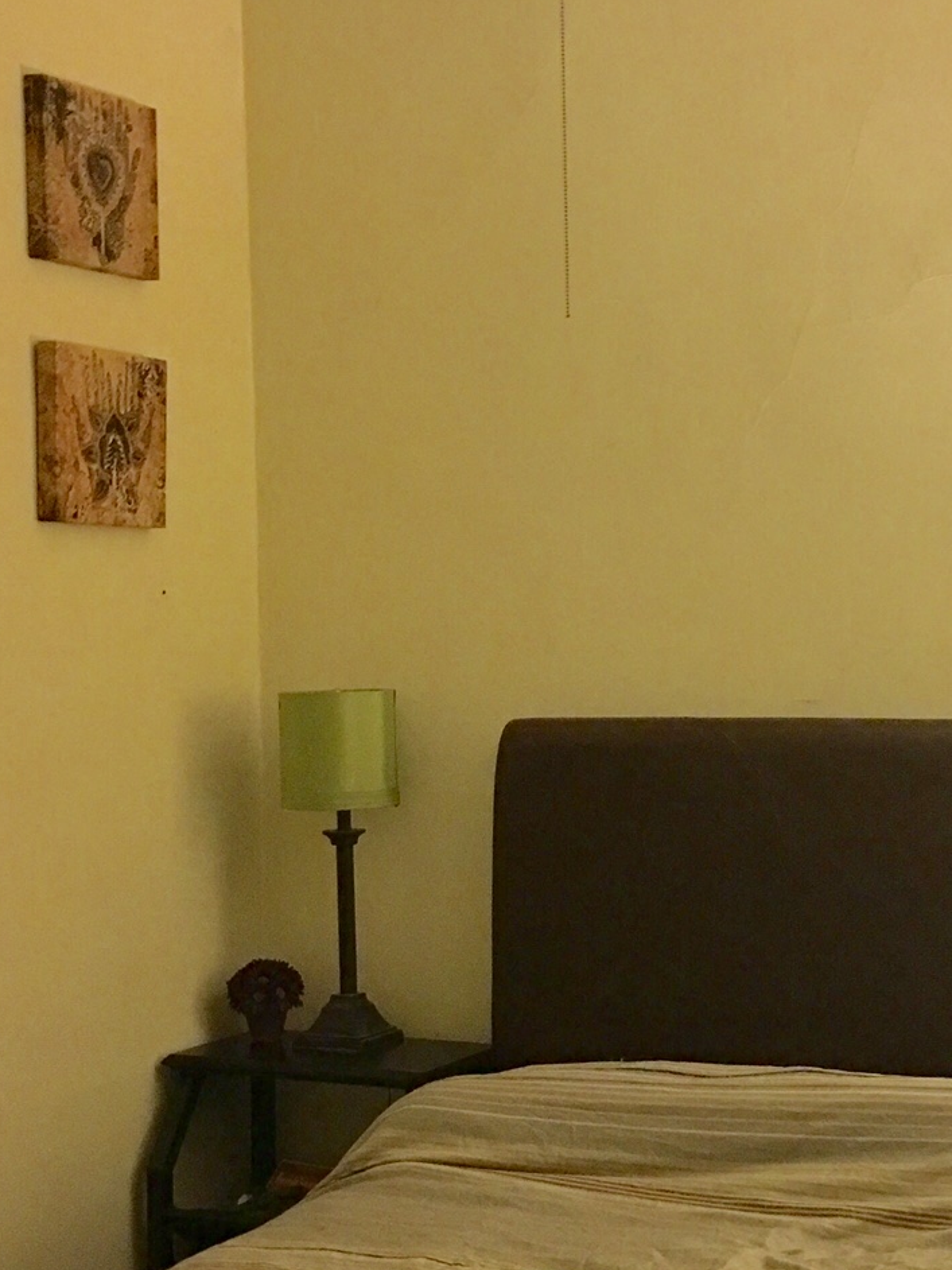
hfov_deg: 23.1
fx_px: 2274
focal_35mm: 62
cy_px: 769
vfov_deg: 31.1
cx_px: 828
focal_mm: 4.15
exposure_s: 1/4
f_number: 2.2
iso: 64
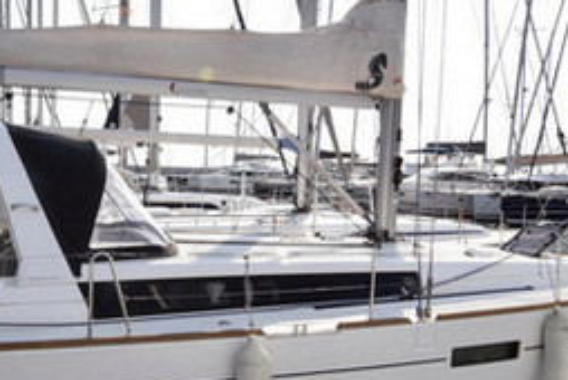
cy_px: 225
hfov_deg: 46.2
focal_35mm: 40
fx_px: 635
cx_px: 132
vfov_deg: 33.2
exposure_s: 1/800
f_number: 14
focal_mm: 11
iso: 1600
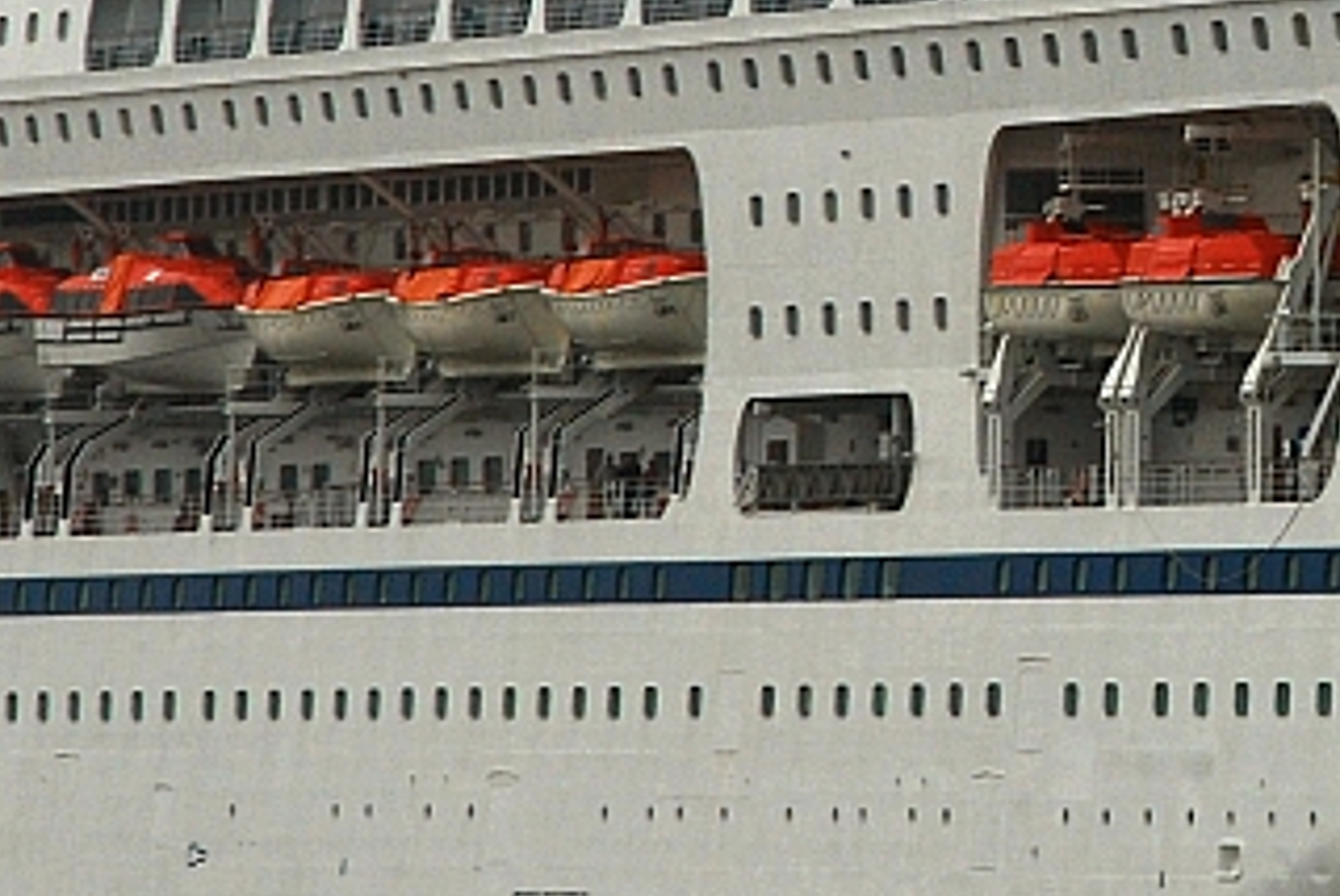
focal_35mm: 505
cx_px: 1286
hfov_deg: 4.1
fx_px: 18799
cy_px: 19
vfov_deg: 2.7
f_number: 9
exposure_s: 1/160
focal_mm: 105
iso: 200
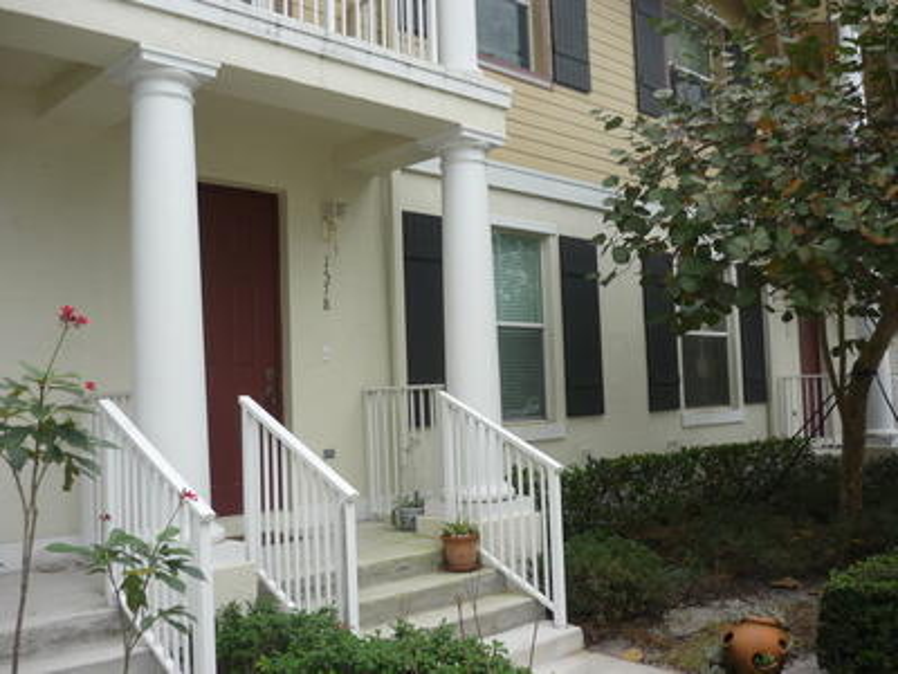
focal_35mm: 33
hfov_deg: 55.4
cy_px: 337
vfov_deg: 42.9
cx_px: 449
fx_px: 856
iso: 100
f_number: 2.8
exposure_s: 1/320
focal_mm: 5.5
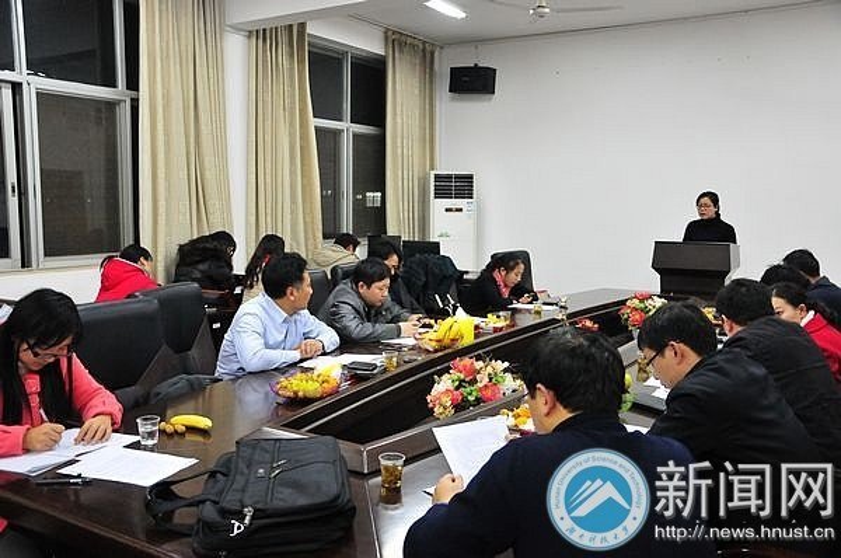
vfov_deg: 39.8
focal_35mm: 33
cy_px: 279
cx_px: 420
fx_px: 770
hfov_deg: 57.3
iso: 2000
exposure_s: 1/50
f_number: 3.8
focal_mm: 22
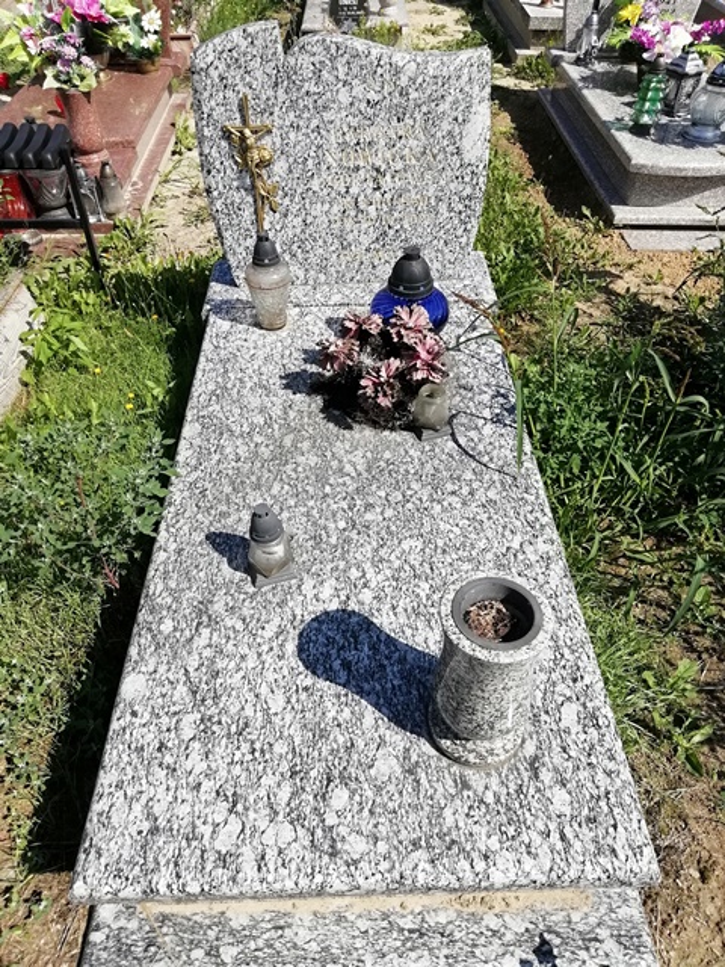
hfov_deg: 53.1
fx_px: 726
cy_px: 484
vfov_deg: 67.3
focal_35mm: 26
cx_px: 362
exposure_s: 1/1190
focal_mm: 3.21
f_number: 2.2
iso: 50
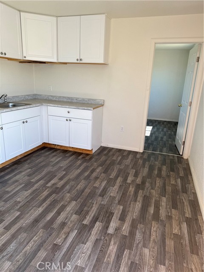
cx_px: 102
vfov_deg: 71.6
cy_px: 136
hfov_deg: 56.8
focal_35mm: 24
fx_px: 189
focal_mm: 6.76
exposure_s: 1/246
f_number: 1.78
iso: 64
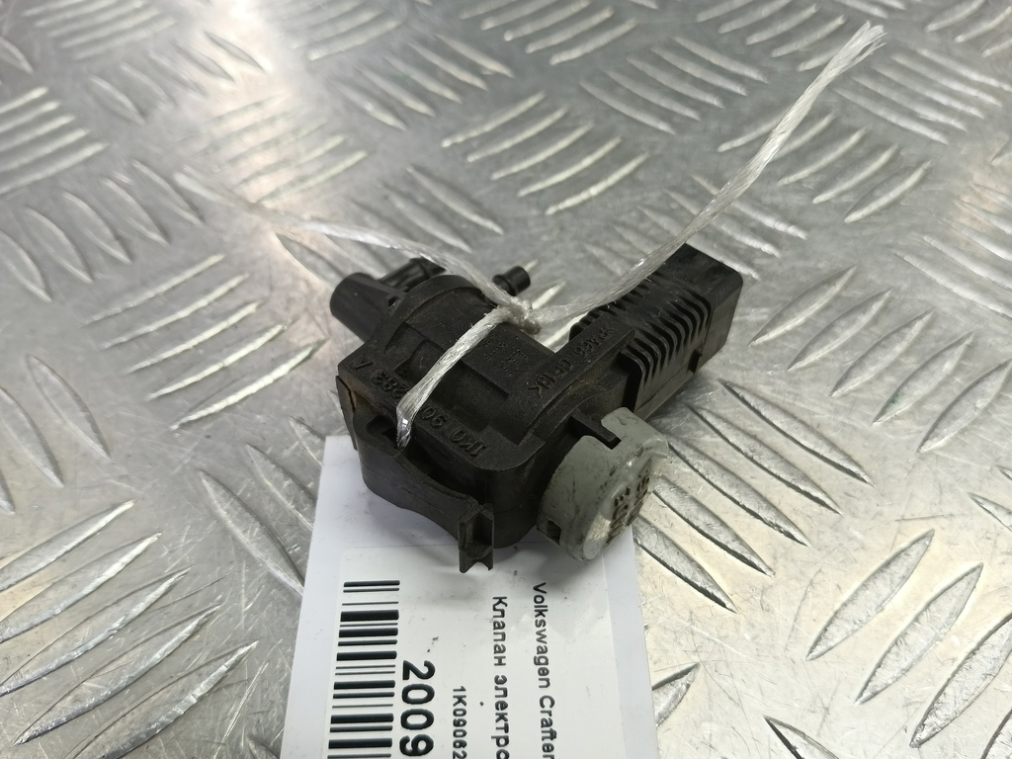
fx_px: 672
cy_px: 380
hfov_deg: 73.9
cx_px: 506
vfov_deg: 58.9
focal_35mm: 23
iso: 122
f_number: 1.6
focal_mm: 4.11
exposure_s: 1/50
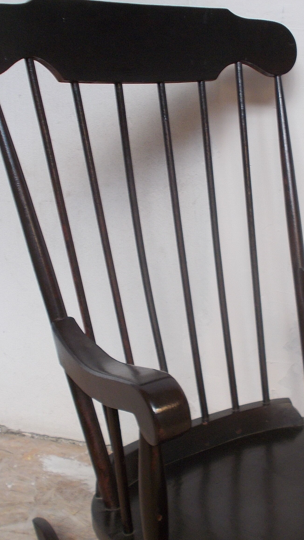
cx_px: 220
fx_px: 745
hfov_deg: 22.9
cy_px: 279
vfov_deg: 39.9
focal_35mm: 52
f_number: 3.6
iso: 160
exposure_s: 1/25
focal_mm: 6
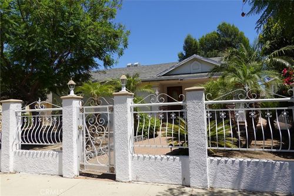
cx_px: 147
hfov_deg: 73.8
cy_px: 98
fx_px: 196
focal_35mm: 24
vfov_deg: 53.1
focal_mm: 9
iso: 100
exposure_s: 1/400
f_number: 5.6
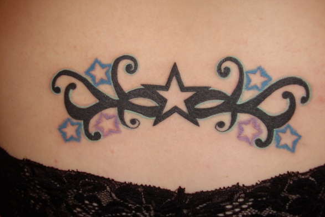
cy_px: 93
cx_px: 166
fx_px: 289
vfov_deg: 41.0
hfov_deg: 58.7
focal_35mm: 32
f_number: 2.9
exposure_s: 1/30
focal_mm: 5.8
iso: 141
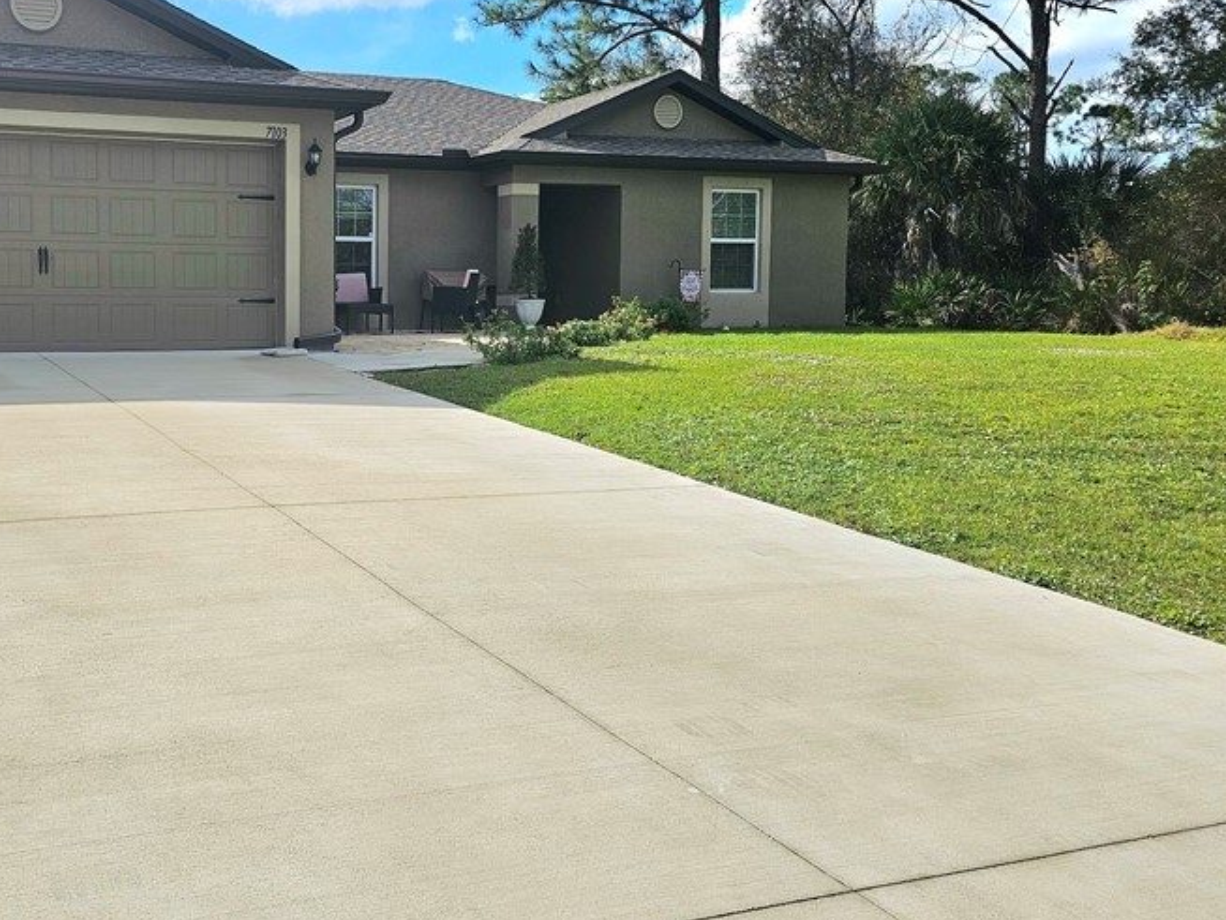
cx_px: 300
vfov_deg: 39.6
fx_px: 1275
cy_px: 392
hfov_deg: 49.2
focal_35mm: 36
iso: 10
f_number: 1.7
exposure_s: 1/2000
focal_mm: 6.3
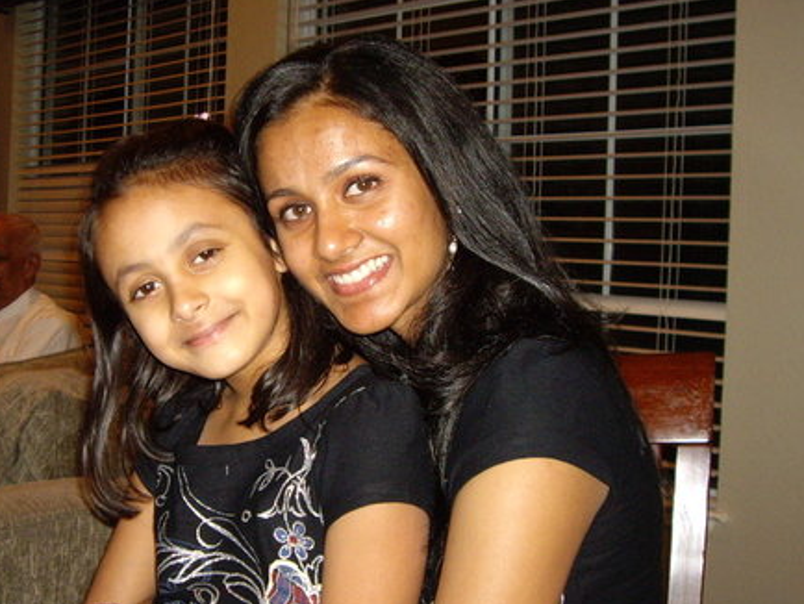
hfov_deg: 34.0
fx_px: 1301
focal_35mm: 56
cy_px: 274
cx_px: 270
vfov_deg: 26.1
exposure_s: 1/40
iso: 200
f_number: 2.7
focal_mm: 6.2
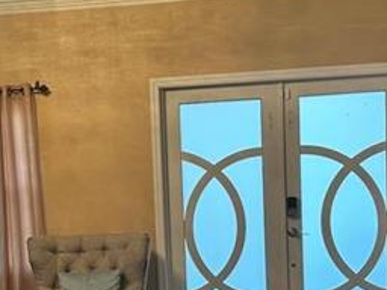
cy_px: 221
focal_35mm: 75
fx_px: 838
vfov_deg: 19.5
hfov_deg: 25.7
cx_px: 95
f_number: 1.78
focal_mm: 6.86
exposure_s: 1/60
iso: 200
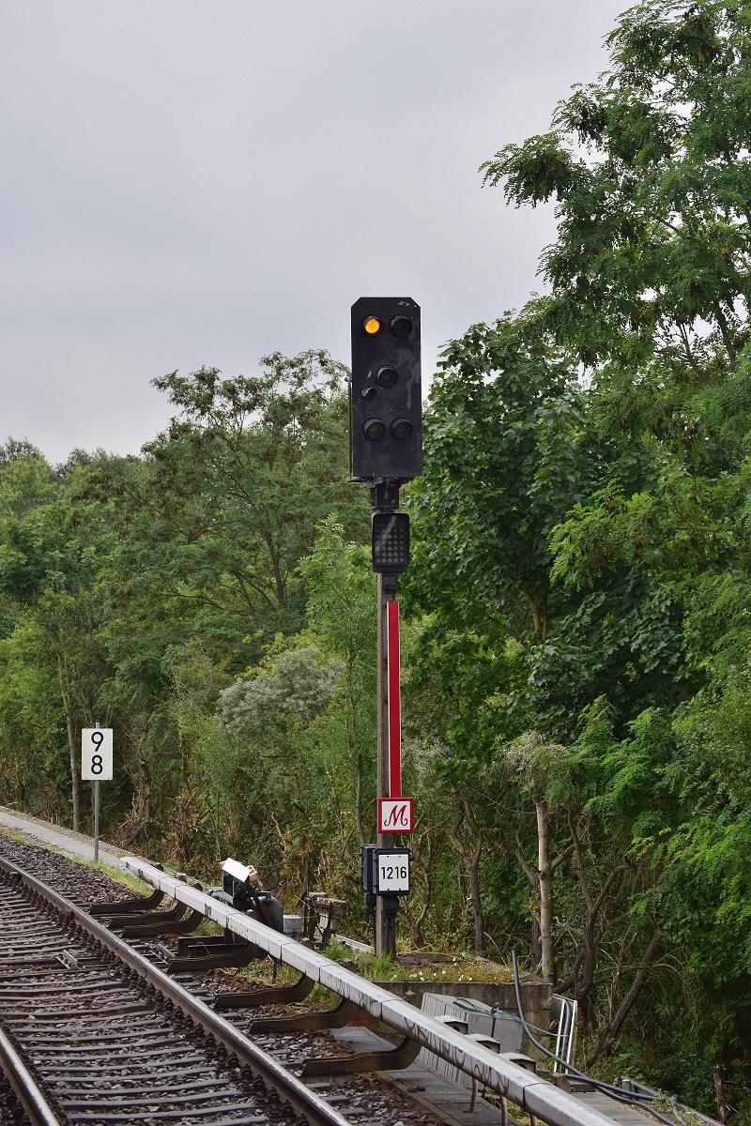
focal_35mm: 117
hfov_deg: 11.7
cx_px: 376
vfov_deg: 17.5
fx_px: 3661
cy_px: 563
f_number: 7.1
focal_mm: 78
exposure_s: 1/500
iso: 500
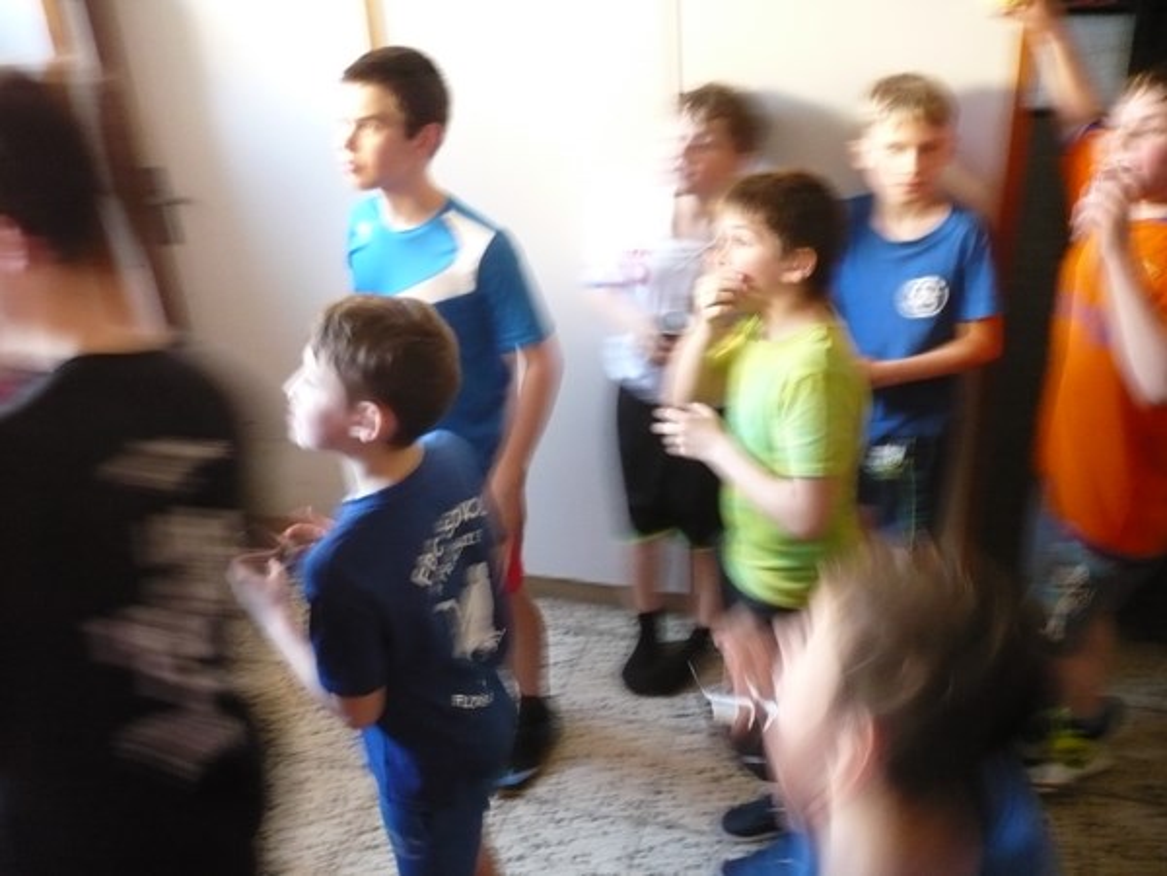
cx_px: 584
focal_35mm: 35
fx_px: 1180
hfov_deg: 52.6
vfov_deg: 40.7
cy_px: 438
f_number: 2.8
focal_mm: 5.8
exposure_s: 1/5
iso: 400
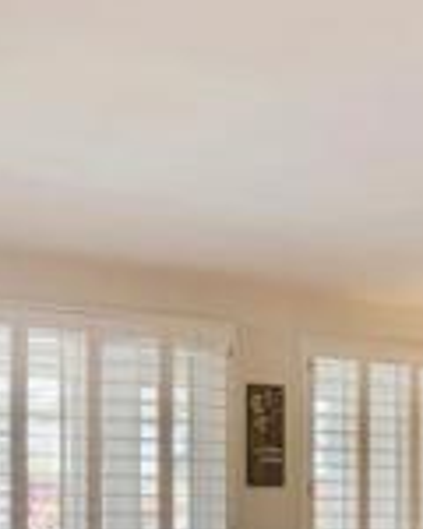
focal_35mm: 64
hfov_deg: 22.6
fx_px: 1002
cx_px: -28
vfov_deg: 28.0
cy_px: 517
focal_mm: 16
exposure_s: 1/25
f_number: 8
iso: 400
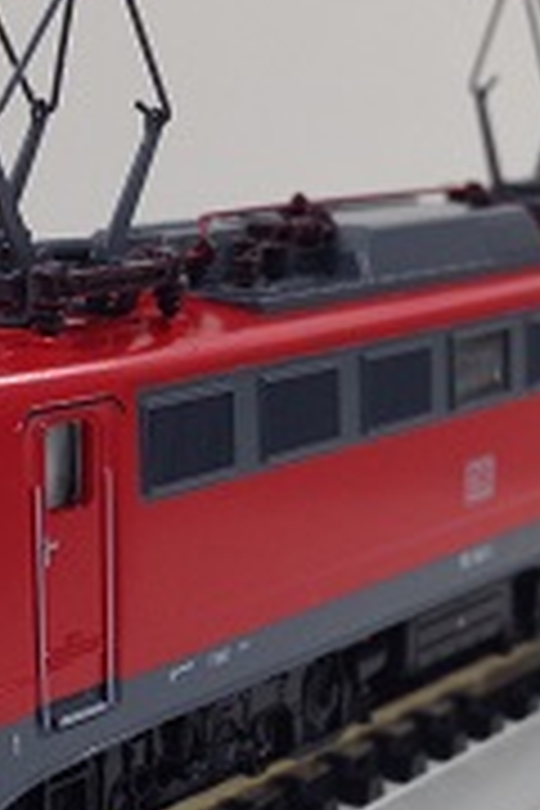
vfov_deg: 20.2
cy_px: 488
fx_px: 2272
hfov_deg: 13.5
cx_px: 135
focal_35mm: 101
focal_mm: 4.28
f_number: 2.4
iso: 50
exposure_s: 1/30
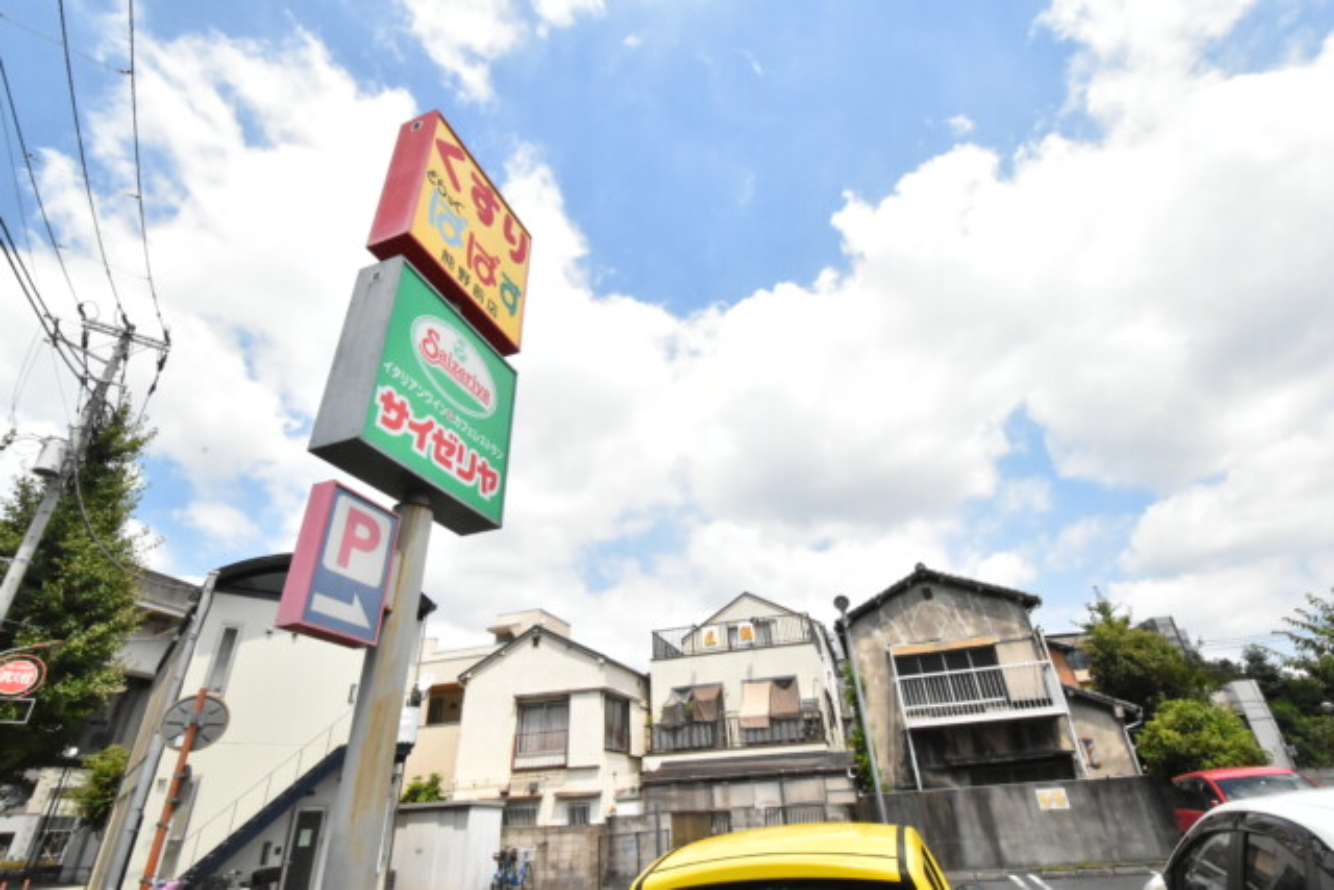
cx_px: 667
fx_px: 612
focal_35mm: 16
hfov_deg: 95.0
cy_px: 445
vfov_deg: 72.1
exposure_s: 1/1600
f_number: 20
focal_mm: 11
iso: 6400
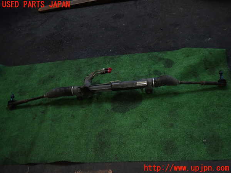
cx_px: 116
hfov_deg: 60.0
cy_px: 86
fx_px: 200
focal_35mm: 30
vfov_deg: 46.8
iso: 200
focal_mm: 5.4
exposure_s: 1/30
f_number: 6.3
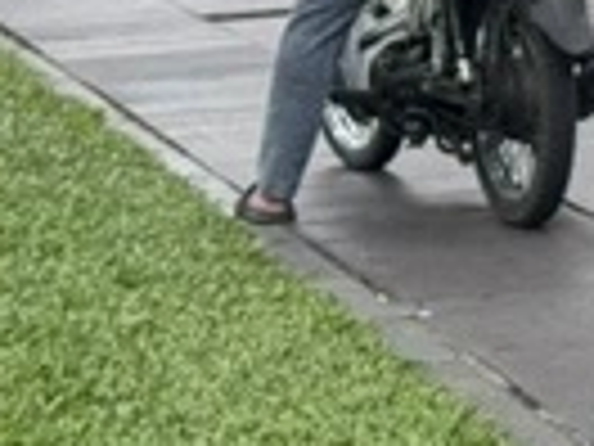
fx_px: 3981
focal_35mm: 232
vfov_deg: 6.2
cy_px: -428
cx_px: 1377
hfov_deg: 8.0
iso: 64
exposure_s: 1/707
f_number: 1.78
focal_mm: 6.76
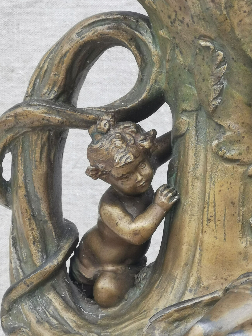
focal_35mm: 172
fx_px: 1670
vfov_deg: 11.5
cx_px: 126
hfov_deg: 8.6
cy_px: 168
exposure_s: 1/120
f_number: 2.4
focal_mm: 7.48
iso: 64
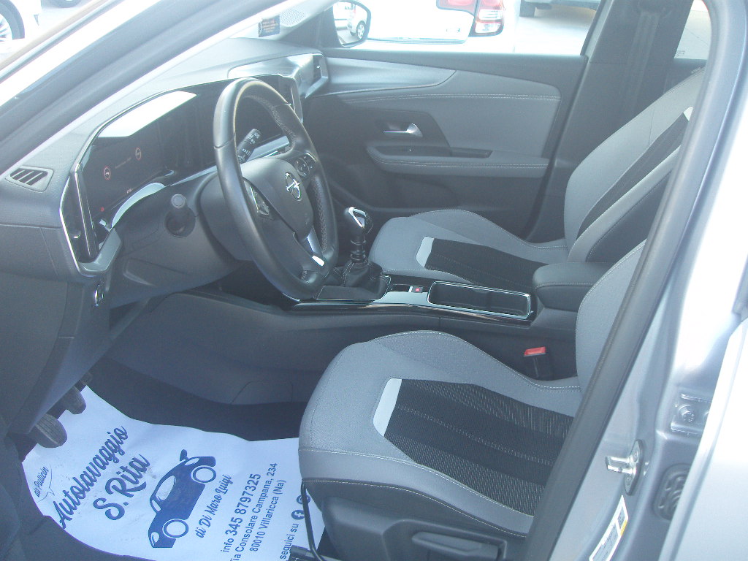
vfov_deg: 38.7
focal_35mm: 37
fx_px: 800
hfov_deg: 50.1
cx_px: 374
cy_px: 280
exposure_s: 1/40
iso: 80
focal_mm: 6.2
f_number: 2.8
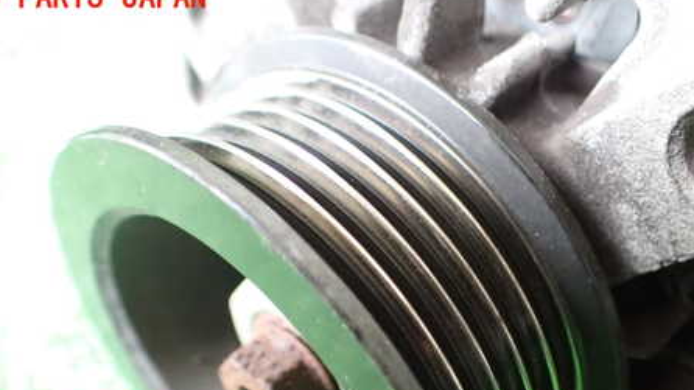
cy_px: 328
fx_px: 810
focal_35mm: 44
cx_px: 391
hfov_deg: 46.3
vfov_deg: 26.5
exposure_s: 1/30
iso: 1250
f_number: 2.3
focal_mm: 5.4
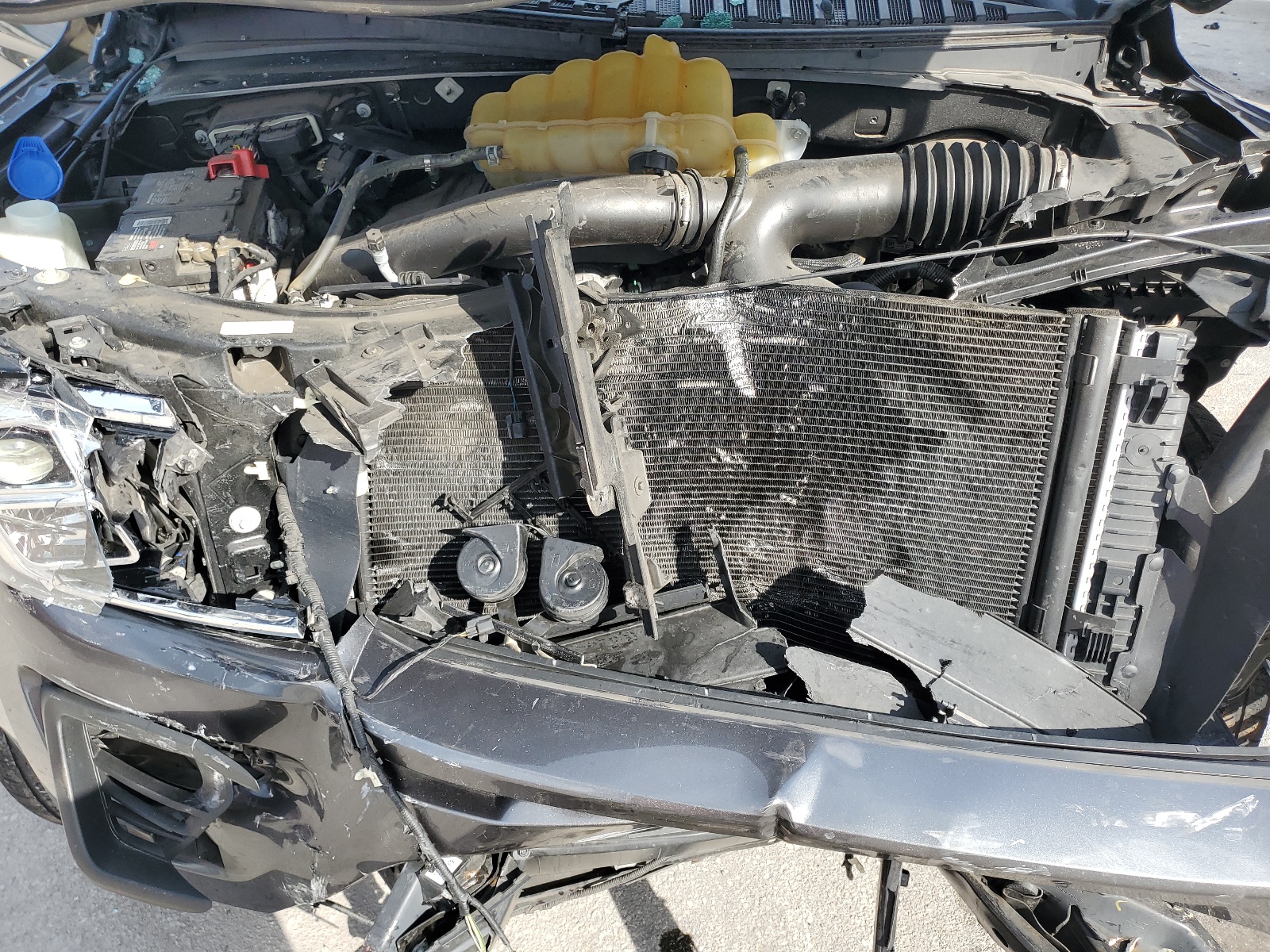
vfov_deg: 53.1
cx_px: 635
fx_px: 954
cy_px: 476
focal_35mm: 26
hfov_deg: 67.3
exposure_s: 1/769
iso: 50
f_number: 1.5
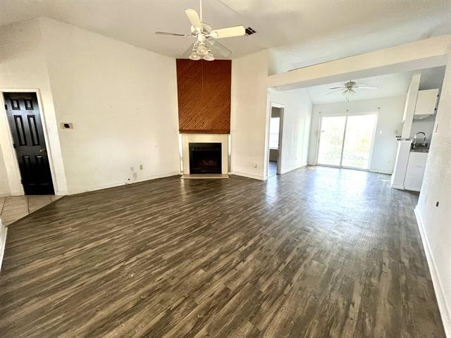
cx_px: 226
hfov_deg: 106.2
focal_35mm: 13
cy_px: 169
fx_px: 169
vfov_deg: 89.9
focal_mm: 1.57
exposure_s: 1/60
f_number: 1.8
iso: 400
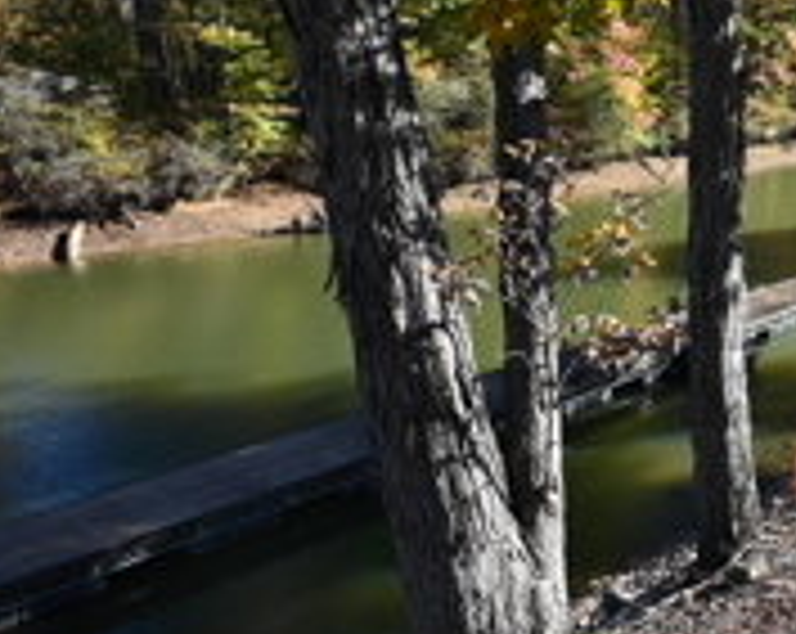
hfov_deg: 35.1
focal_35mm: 43
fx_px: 1011
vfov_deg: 34.3
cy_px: 184
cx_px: 926
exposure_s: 1/250
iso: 125
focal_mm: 12
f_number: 5.6
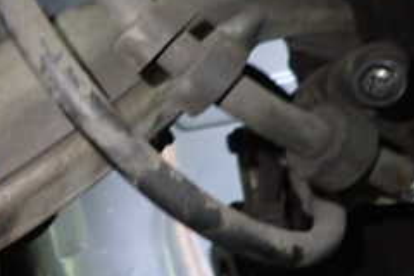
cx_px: -52
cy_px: 159
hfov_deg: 28.0
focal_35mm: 65
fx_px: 747
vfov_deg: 20.9
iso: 640
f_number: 2
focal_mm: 4.5
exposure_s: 1/30
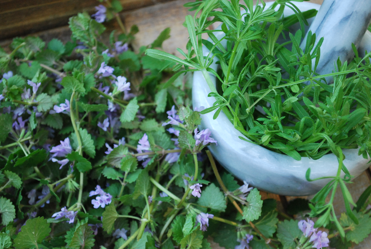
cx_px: 186
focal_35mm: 75
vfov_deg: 18.3
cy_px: 124
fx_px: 775
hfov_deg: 26.9
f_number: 5.6
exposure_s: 1/100
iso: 800
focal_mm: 50
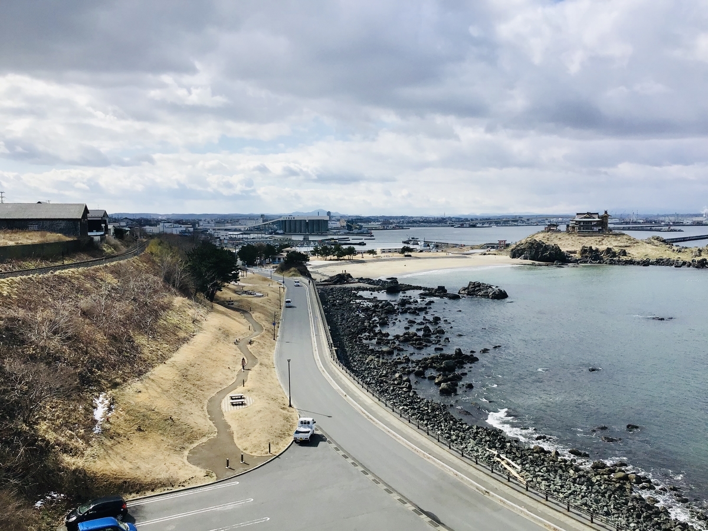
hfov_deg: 58.4
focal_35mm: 31
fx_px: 634
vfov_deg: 45.4
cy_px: 266
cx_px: 354
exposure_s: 1/2262
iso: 25
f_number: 2.4
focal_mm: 3.3
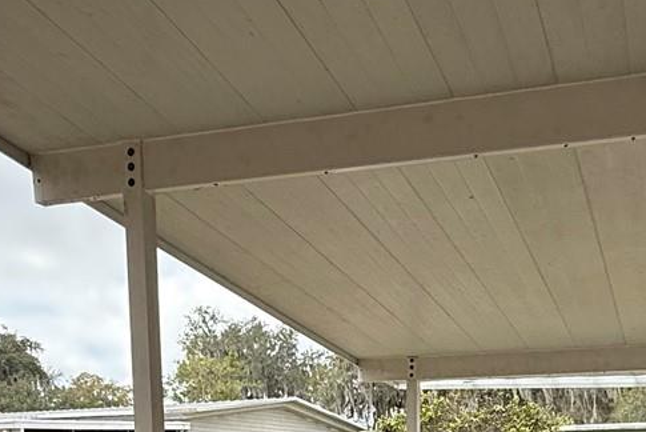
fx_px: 862
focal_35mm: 48
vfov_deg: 23.5
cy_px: 615
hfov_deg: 40.7
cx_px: 412
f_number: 2.2
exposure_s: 1/820
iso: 64
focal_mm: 2.22
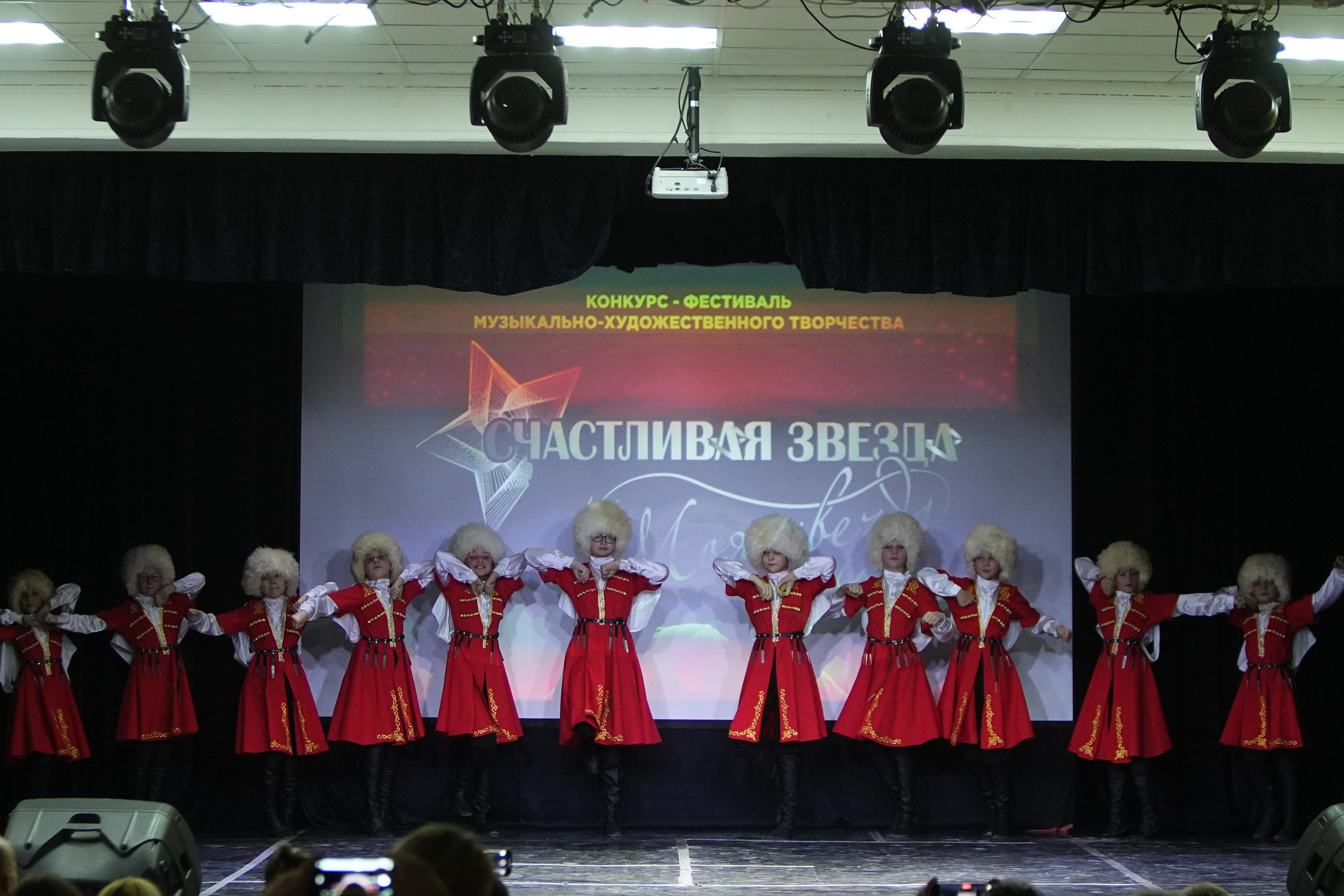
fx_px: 3920
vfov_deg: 13.0
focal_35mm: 105
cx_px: 672
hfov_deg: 19.5
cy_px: 448
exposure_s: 1/400
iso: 4000
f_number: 2.8
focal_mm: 70
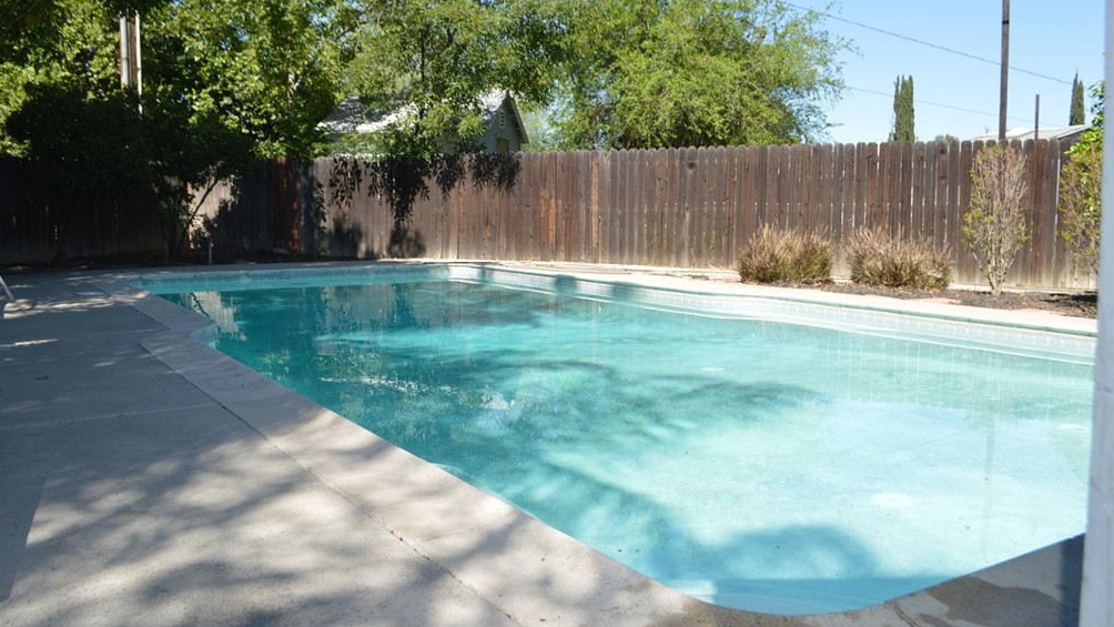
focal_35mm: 32
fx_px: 945
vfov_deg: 36.7
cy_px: 281
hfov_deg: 61.0
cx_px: 547
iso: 100
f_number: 6.3
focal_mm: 20
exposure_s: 1/200
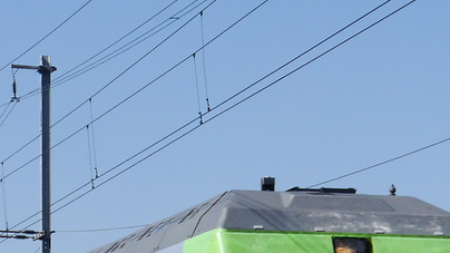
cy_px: 328
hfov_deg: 15.8
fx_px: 1622
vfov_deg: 8.8
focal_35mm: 136
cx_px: 231
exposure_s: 1/320
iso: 160
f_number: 9
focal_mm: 21
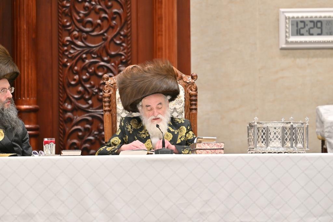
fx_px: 2774
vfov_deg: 4.6
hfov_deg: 6.9
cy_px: 111
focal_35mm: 300
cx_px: 166
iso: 250
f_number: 2.8
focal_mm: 200
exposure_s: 1/320
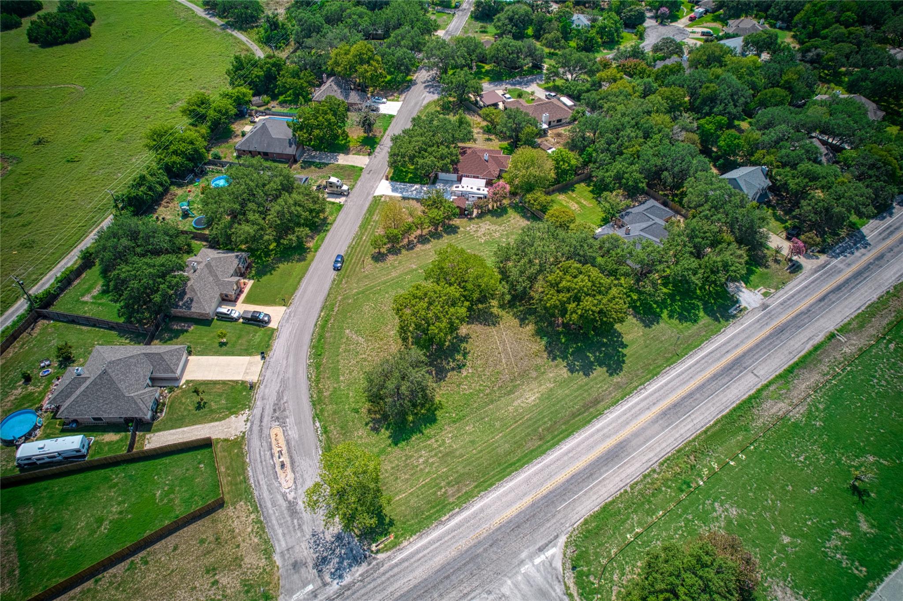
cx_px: 452
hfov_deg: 78.6
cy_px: 300
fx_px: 552
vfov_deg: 57.2
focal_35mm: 22
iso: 100
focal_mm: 8.38
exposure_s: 1/80
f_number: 2.8
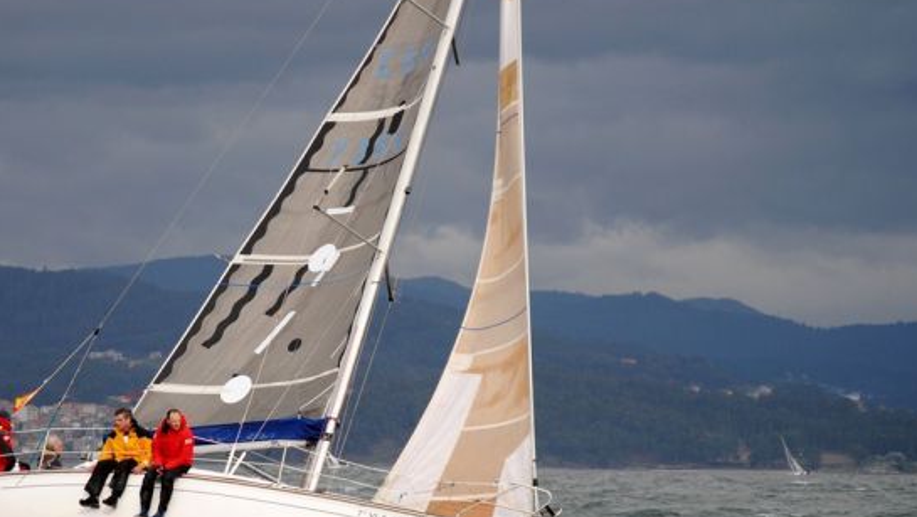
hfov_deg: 7.6
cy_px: 321
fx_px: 6859
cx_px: 347
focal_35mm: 282
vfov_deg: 4.3
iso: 200
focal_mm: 122
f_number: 5.6
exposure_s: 1/500
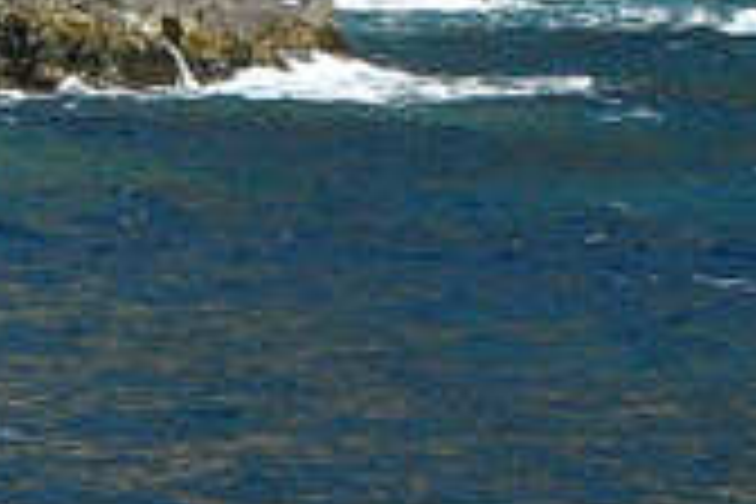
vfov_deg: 1.8
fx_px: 15770
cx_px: -1251
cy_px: -1244
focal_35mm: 751
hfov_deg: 2.7
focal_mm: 70
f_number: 8
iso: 400
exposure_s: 1/1000
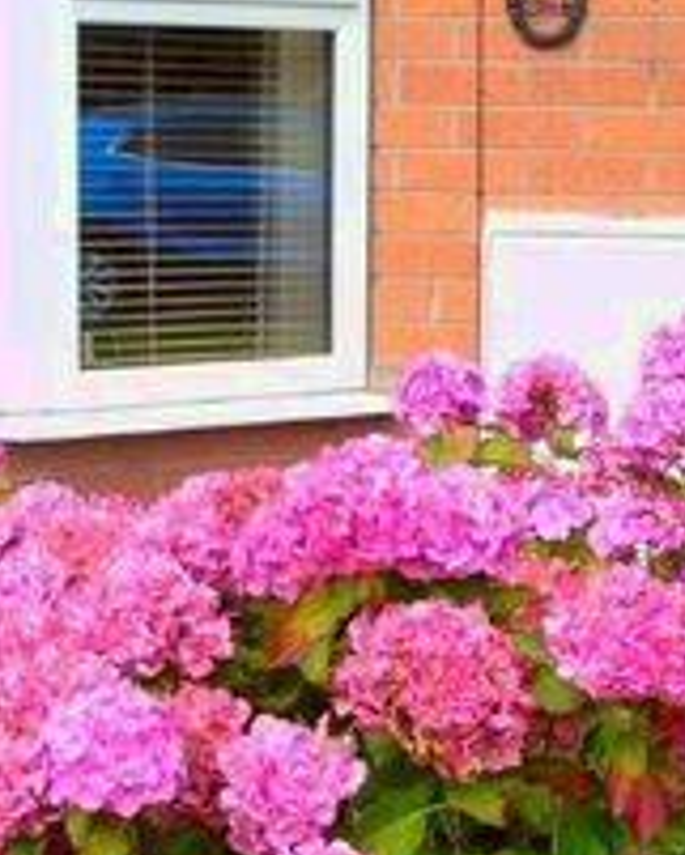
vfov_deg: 22.5
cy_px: 393
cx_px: 425
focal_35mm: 85
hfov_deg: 18.1
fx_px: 2152
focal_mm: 4.4
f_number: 3.4
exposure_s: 1/400
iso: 80
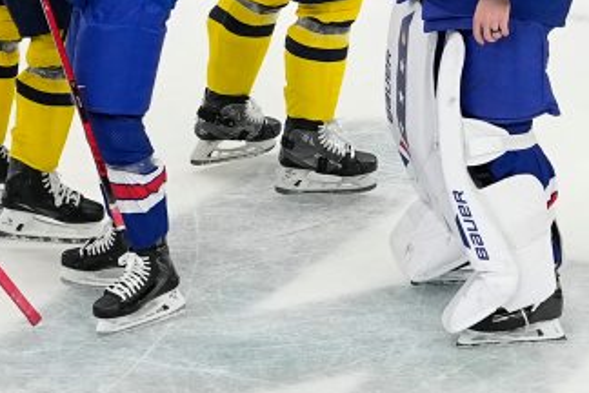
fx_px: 7575
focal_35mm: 463
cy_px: -5
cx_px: 262
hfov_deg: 4.5
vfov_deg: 3.0
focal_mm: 150
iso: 2000
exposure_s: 1/2500
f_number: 2.8
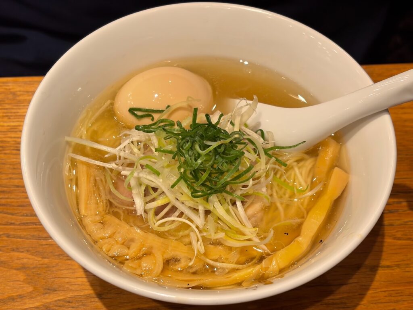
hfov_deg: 36.8
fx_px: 620
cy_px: 155
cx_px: 206
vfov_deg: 28.0
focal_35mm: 52
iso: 64
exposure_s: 1/50
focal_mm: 5.96
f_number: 1.6
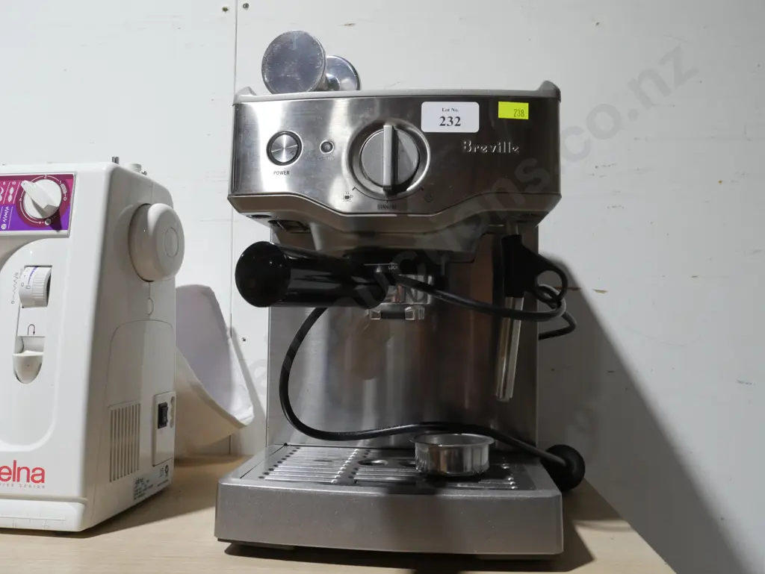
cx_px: 382
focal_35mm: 28
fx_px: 619
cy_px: 287
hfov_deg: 63.4
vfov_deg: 49.8
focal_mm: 14
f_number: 9
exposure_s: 1/60
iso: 800
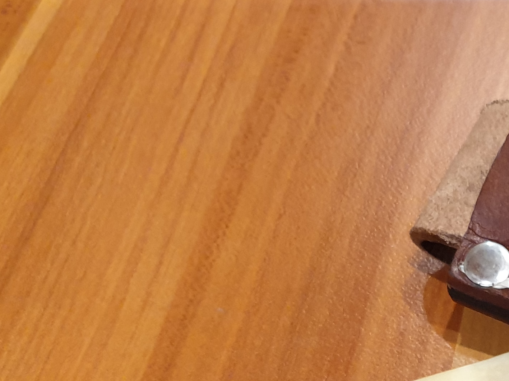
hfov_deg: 22.8
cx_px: 700
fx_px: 1088
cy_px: 459
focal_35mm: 74
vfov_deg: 18.8
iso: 320
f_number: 1.5
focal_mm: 4.3
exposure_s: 1/25
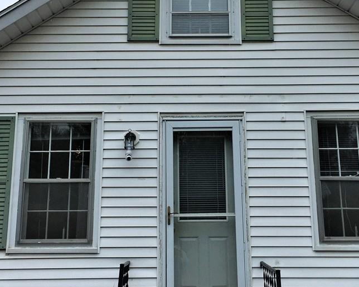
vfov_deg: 33.4
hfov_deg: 41.1
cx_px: 201
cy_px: 141
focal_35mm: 45
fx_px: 478
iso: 25
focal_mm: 4.15
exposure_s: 1/718
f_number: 2.2
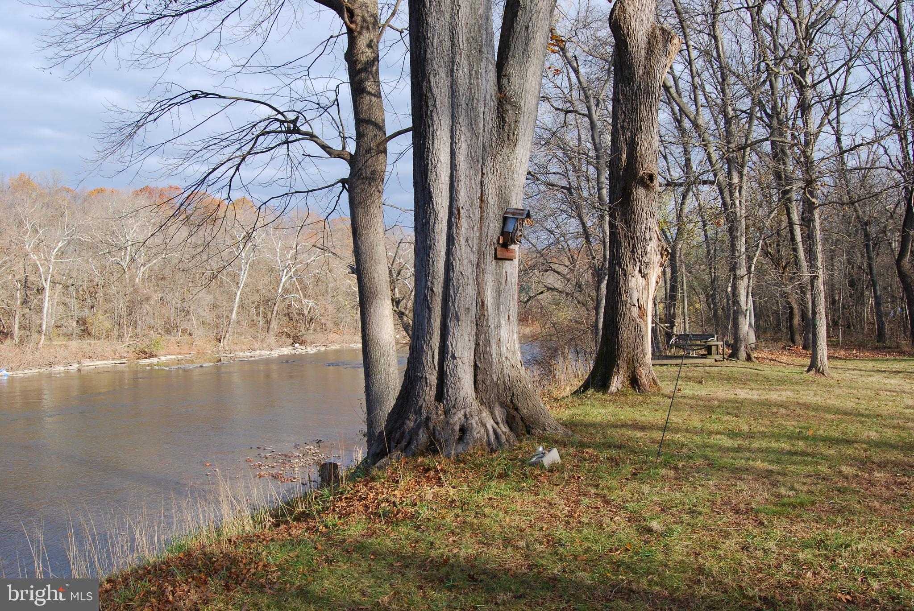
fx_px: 762
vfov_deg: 43.7
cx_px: 457
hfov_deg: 61.9
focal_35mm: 30
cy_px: 306
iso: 200
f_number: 9
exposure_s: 1/160
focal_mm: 20
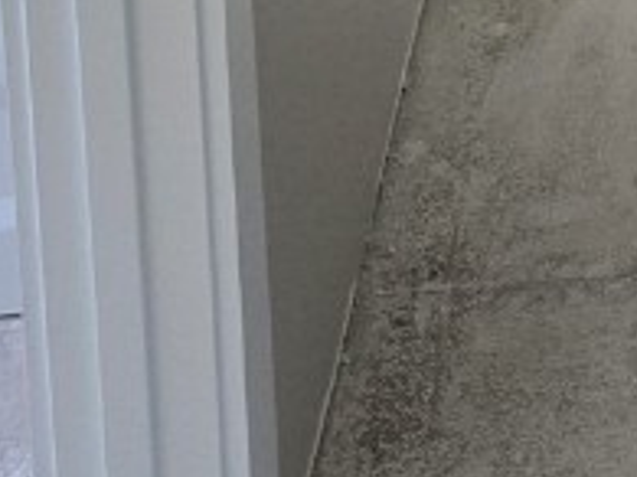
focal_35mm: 121
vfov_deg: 10.4
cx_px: 1013
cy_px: -696
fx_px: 2225
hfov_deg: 14.9
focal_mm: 5.4
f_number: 1.8
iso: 125
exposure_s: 1/180
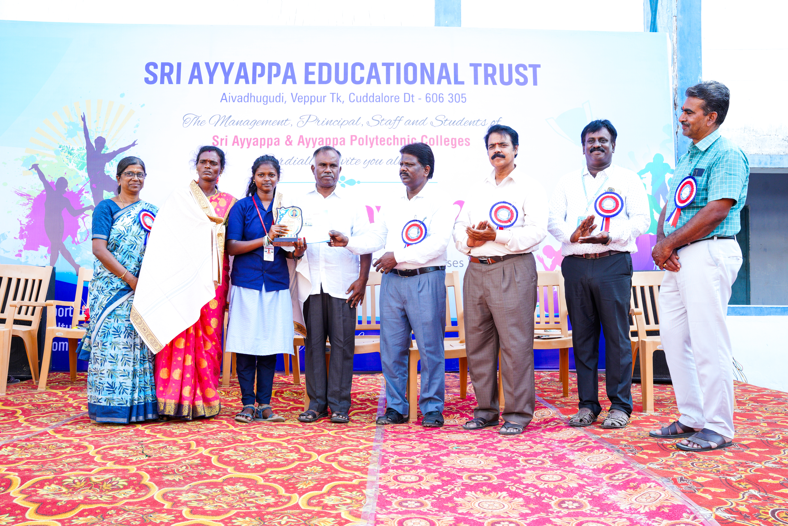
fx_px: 718
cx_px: 394
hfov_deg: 57.5
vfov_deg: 40.2
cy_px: 263
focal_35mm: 33
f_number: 8
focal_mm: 32.8
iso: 500
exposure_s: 1/125
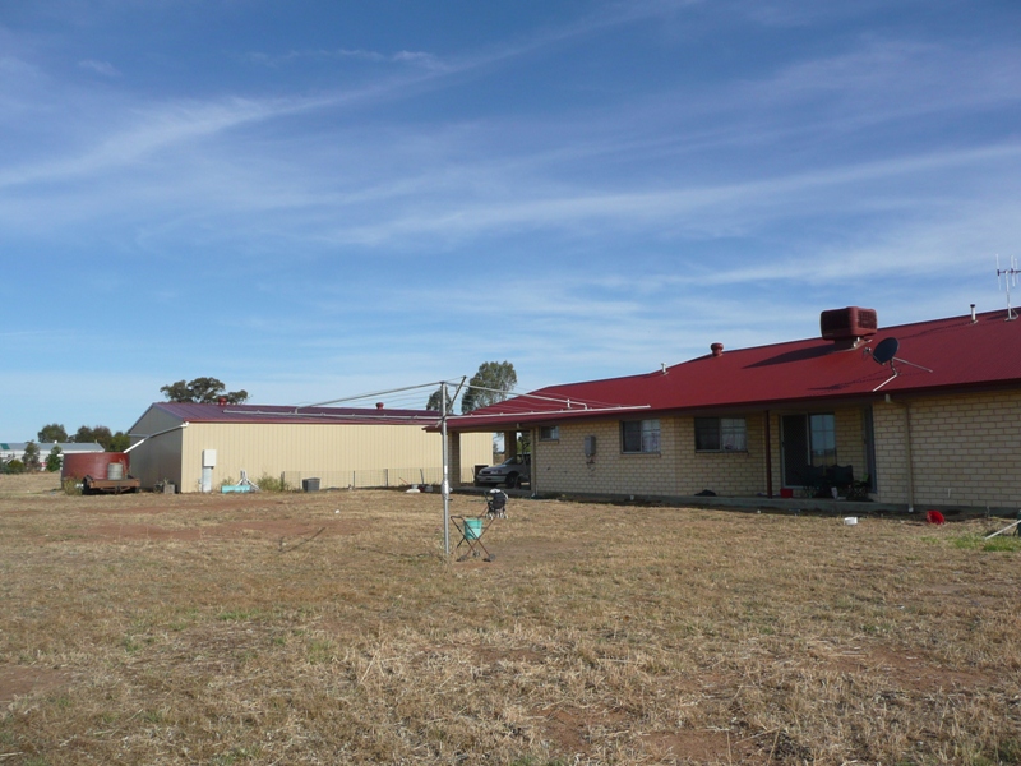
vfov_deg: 49.7
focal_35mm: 28
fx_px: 826
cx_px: 510
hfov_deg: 63.4
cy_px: 383
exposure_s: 1/320
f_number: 8
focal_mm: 4.6
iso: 100
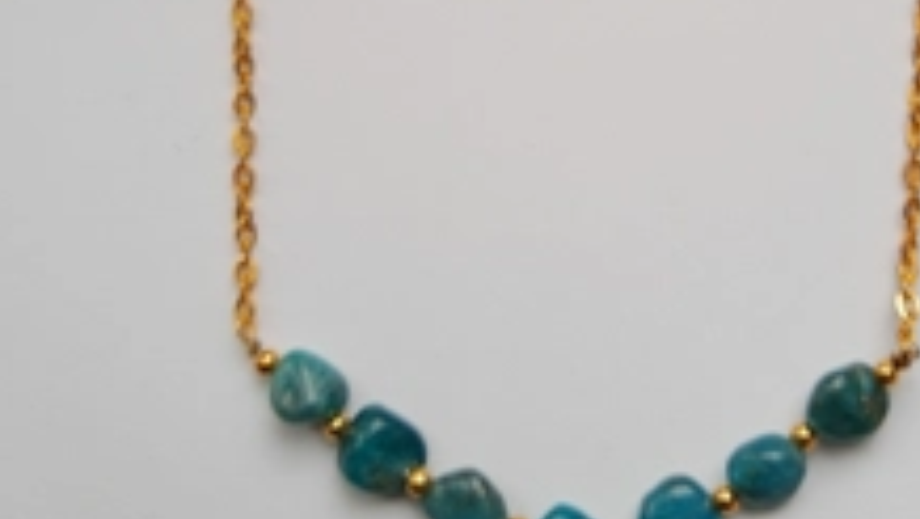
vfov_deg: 21.5
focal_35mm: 52
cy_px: -97
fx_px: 1269
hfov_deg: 39.6
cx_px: 578
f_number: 1.8
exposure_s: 1/60
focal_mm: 3.95
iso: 161
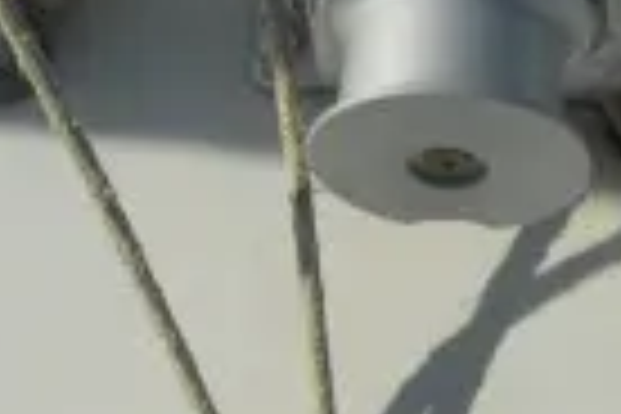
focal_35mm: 143
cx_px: 324
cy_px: -335
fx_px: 2467
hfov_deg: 14.3
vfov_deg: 9.2
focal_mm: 6.9
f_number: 9.8
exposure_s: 1/250
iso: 80
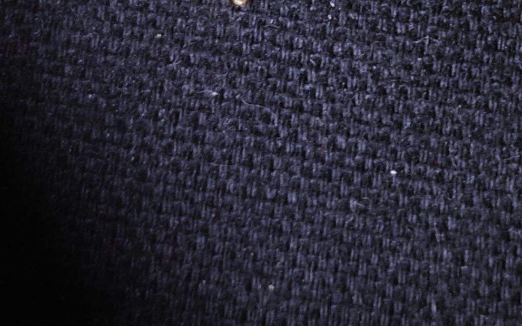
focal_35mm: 126
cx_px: 420
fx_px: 1792
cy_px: -232
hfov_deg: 16.4
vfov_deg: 9.9
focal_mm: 6.19
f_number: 1.65
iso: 320
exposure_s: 1/25
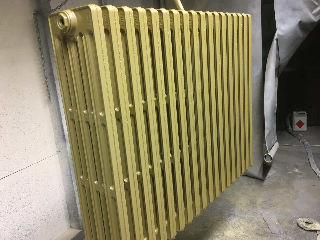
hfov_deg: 60.0
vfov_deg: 46.8
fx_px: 277
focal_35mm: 30
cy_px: 118
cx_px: 163
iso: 64
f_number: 2.2
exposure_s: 1/33
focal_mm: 4.15
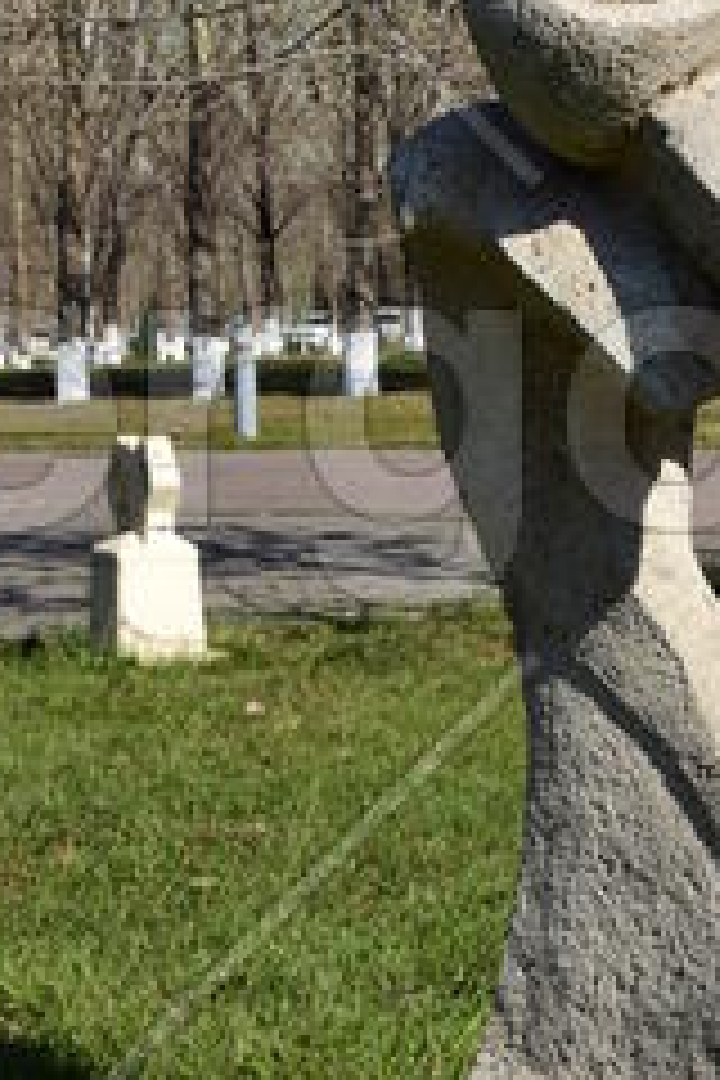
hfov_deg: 11.0
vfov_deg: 16.6
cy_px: 418
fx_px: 3690
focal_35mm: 123
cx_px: 772
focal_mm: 34
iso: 100
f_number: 10
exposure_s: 1/200
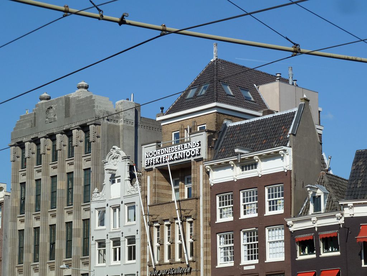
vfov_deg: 14.2
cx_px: 184
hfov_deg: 18.9
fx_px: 1103
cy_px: 138
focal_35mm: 104
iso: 80
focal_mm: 17
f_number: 5
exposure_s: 1/500
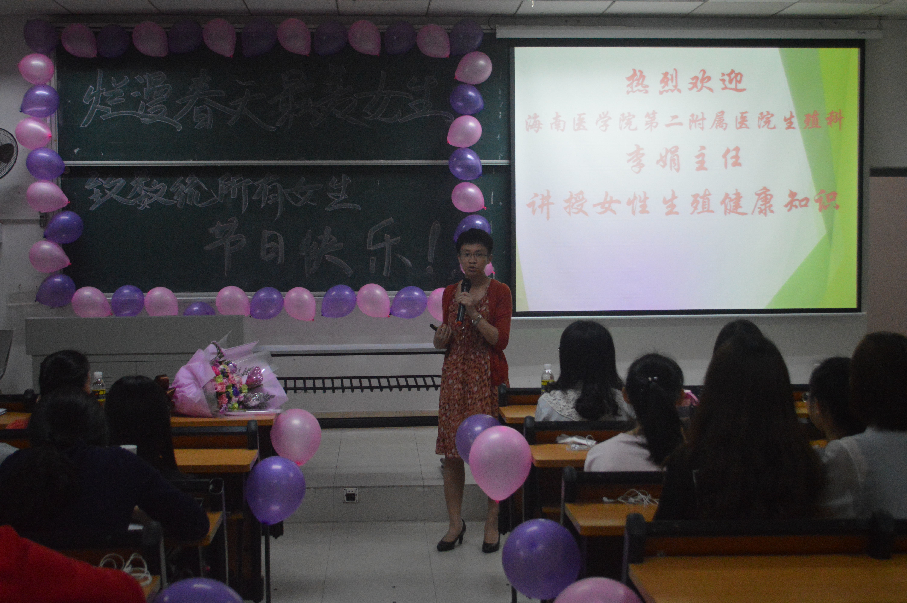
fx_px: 1284
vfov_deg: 26.4
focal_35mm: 51
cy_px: 302
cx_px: 454
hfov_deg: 38.9
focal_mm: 34
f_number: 5
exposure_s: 1/320
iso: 3200
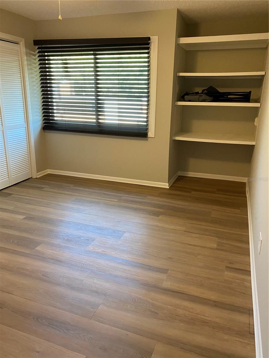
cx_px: 134
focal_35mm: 26
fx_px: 269
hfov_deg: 53.1
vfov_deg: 67.3
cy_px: 179
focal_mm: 4.25
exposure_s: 1/60
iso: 250
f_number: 1.8
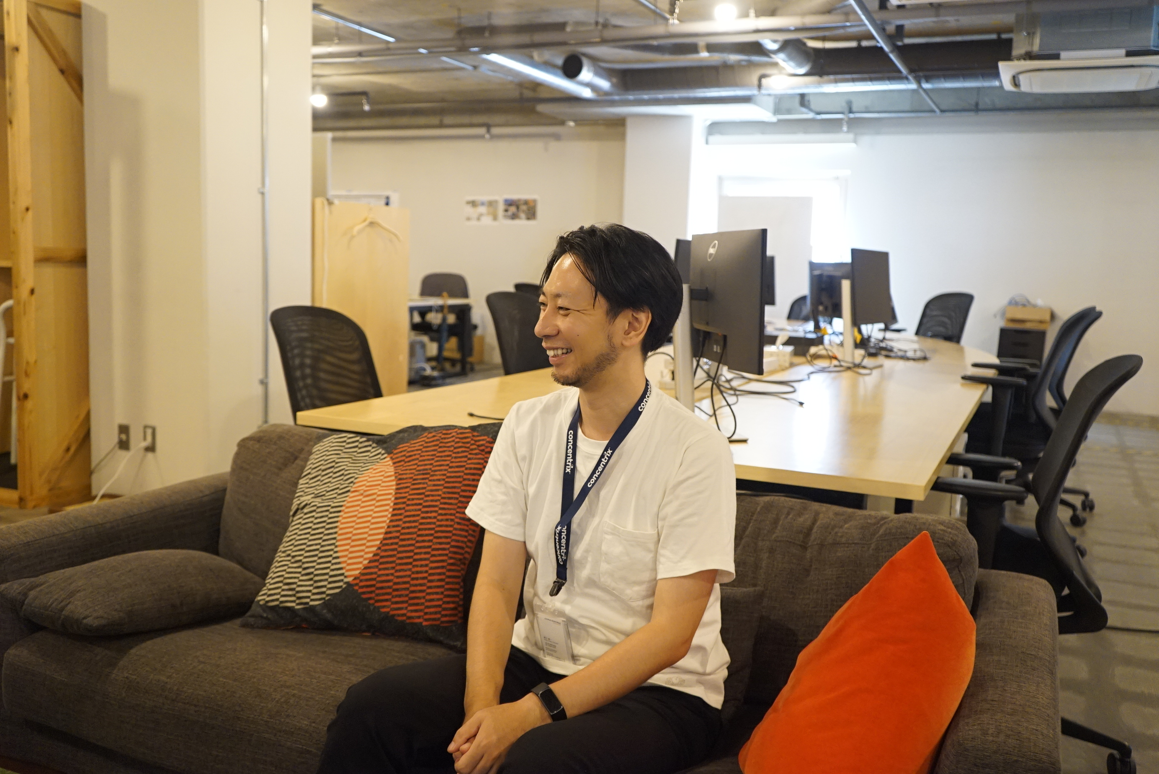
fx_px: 998
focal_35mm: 31
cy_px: 387
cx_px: 580
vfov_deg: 42.4
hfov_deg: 60.3
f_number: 4
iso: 6400
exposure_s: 1/160
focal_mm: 31
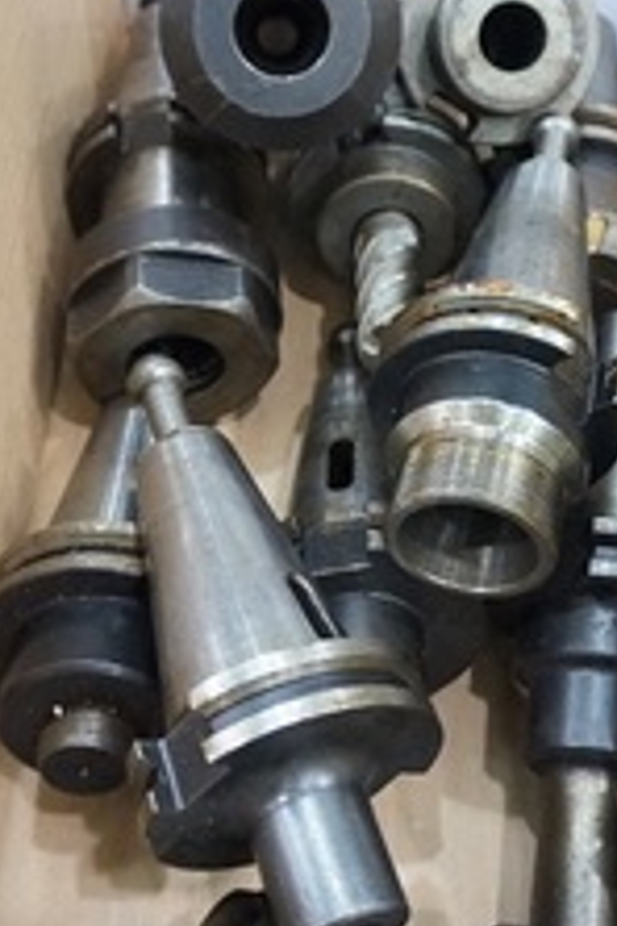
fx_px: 1337
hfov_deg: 25.8
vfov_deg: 37.9
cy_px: 338
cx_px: 425
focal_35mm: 52
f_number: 3.5
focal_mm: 16
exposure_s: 1/60
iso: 3200
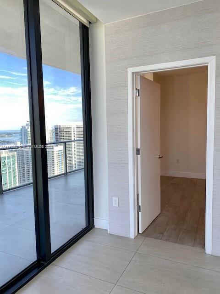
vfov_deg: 67.3
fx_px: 220
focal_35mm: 26
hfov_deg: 53.1
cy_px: 147
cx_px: 110
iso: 50
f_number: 1.8
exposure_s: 1/120
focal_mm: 4.25
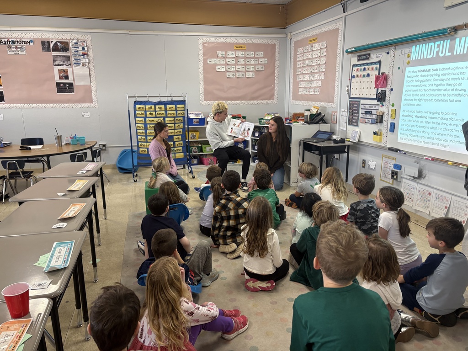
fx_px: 352
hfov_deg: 67.3
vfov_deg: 53.1
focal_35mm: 26
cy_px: 176
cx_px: 234
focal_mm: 5.96
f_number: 1.6
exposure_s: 1/60
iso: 100
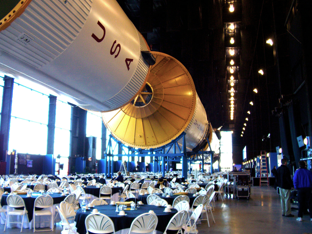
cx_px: 153
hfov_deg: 52.6
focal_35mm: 35
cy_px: 117
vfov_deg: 40.7
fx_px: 315
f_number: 2.7
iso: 80
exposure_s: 1/64
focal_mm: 5.6
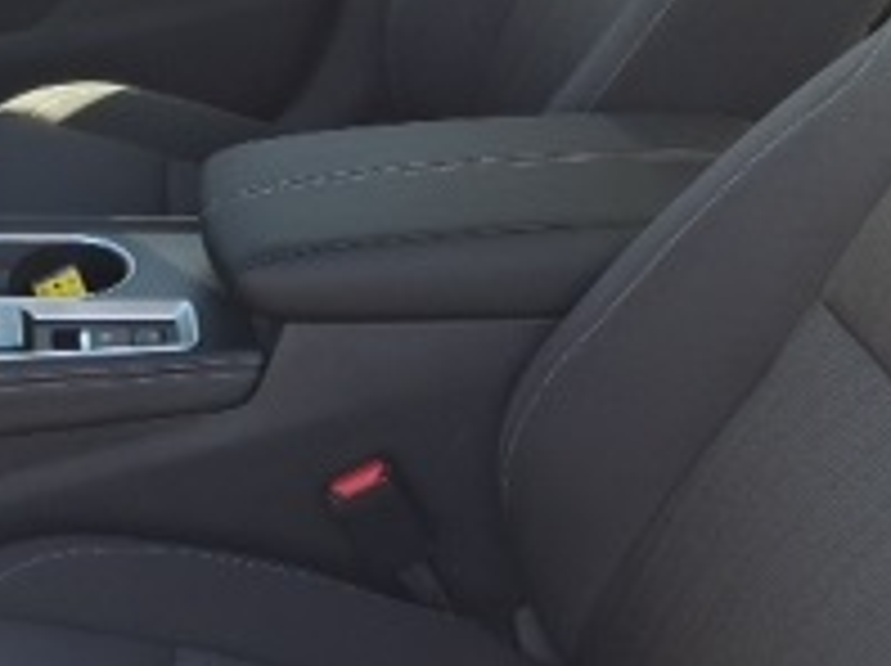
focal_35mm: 81
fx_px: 2082
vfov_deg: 18.1
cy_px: 450
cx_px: 356
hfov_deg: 24.1
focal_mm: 4.69
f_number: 1.8
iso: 30
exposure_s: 1/221
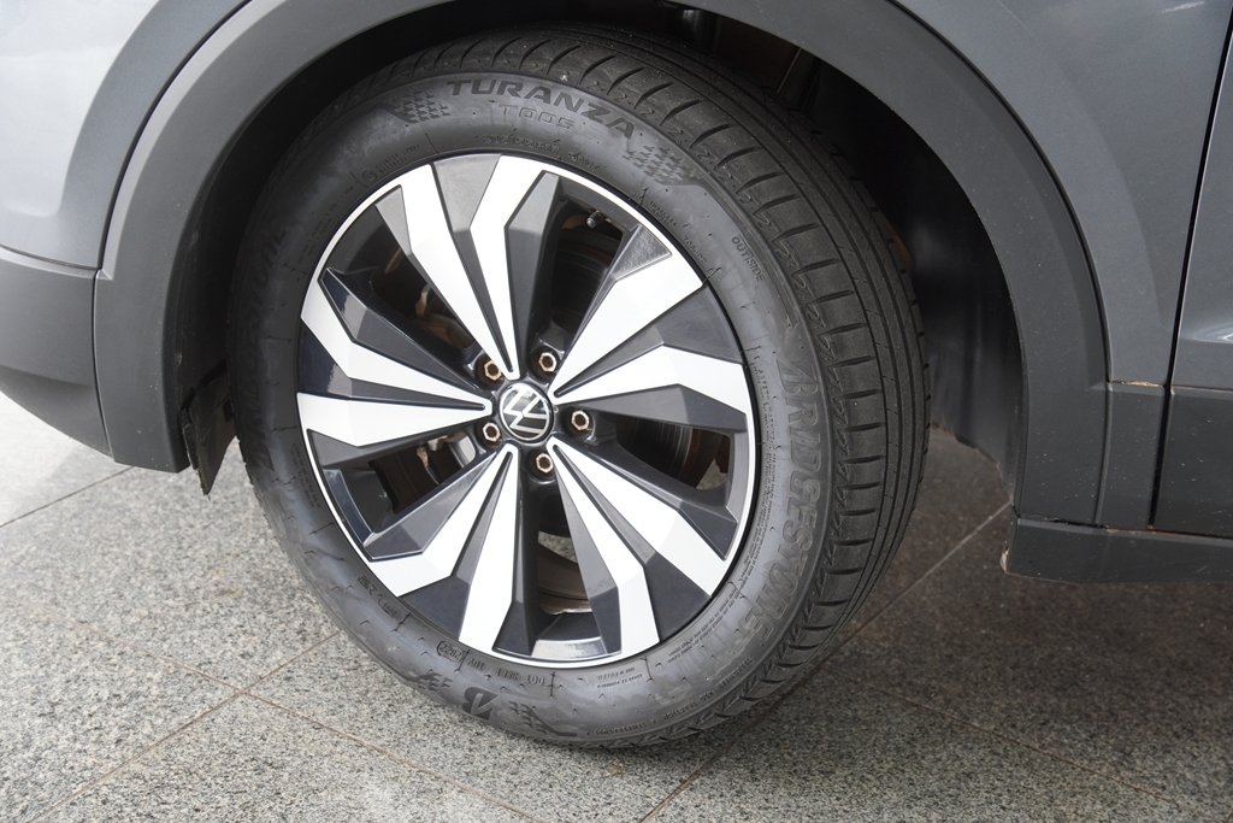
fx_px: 2261
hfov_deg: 30.5
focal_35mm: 66
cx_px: 616
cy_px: 412
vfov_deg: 20.6
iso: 250
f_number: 4
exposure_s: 1/80
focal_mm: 44
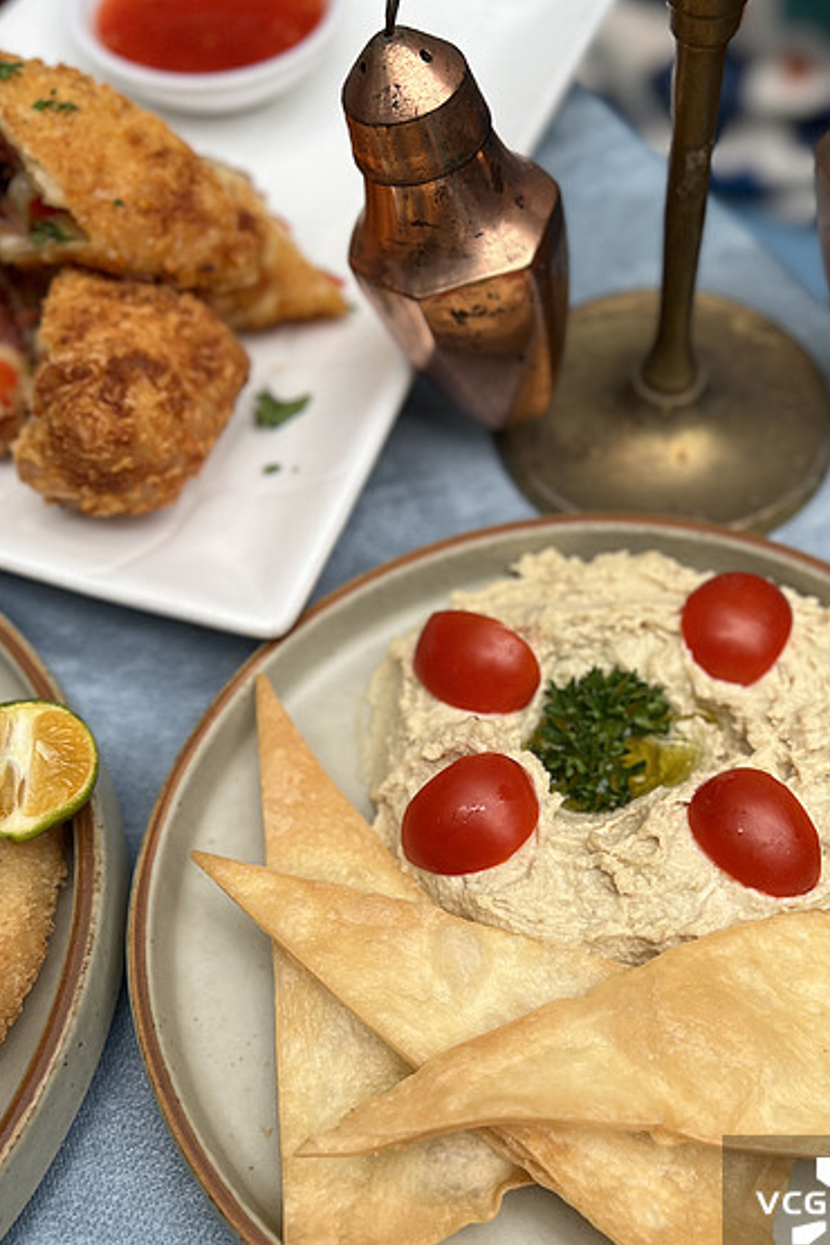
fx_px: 1349
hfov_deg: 33.9
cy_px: 787
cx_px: 550
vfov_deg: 49.0
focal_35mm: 39
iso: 50
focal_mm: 5.7
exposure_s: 1/367
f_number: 1.5
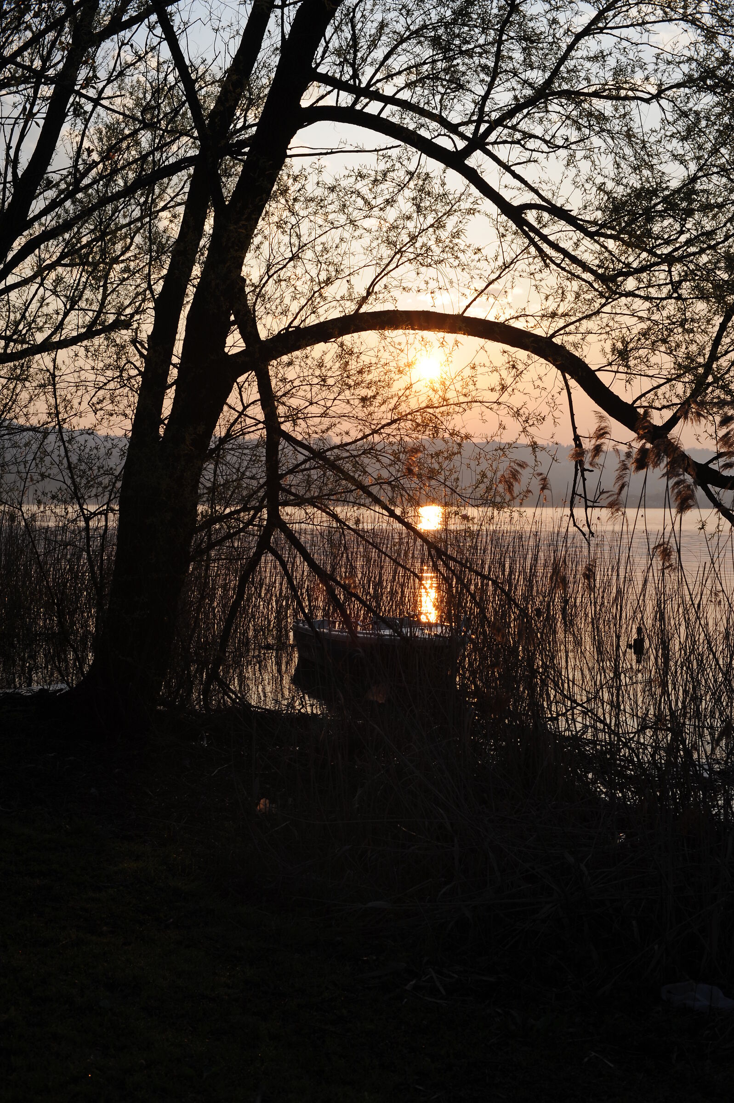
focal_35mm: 50
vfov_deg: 39.6
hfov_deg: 27.0
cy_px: 552
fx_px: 1531
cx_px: 367
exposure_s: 1/200
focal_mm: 50
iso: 200
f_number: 8
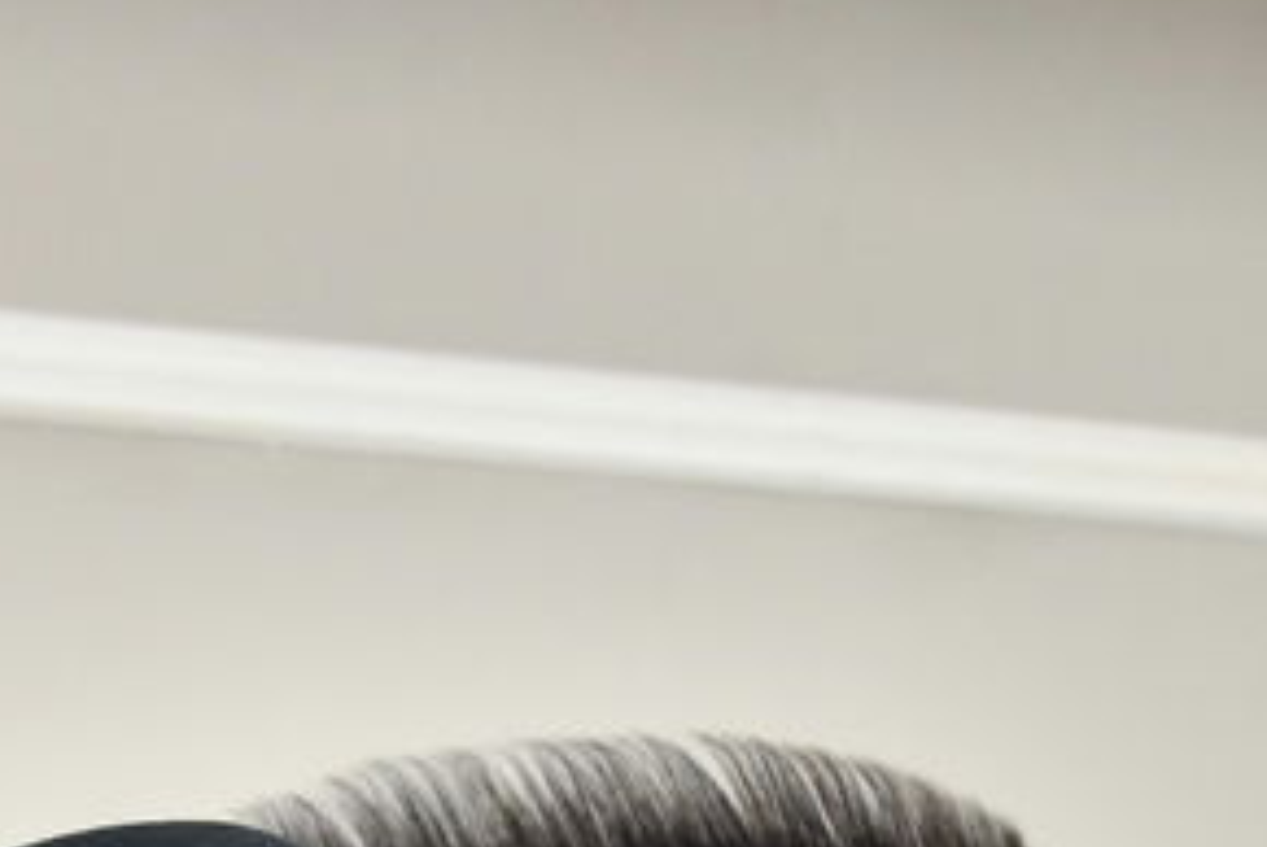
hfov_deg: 14.7
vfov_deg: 9.4
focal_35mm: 135
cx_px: 1503
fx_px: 4756
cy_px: 1849
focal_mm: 28
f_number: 5.6
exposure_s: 1/125
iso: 1250
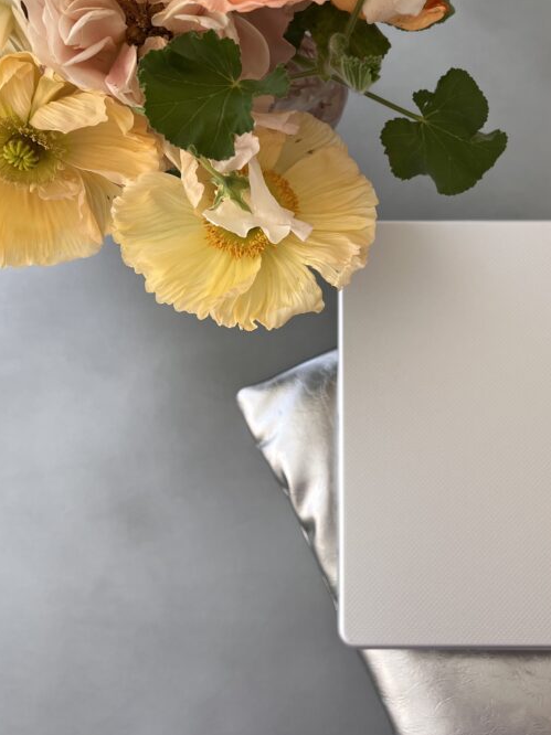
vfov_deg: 46.4
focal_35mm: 40
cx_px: 330
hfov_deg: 35.8
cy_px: 275
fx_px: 849
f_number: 1.5
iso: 64
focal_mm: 5.7
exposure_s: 1/120
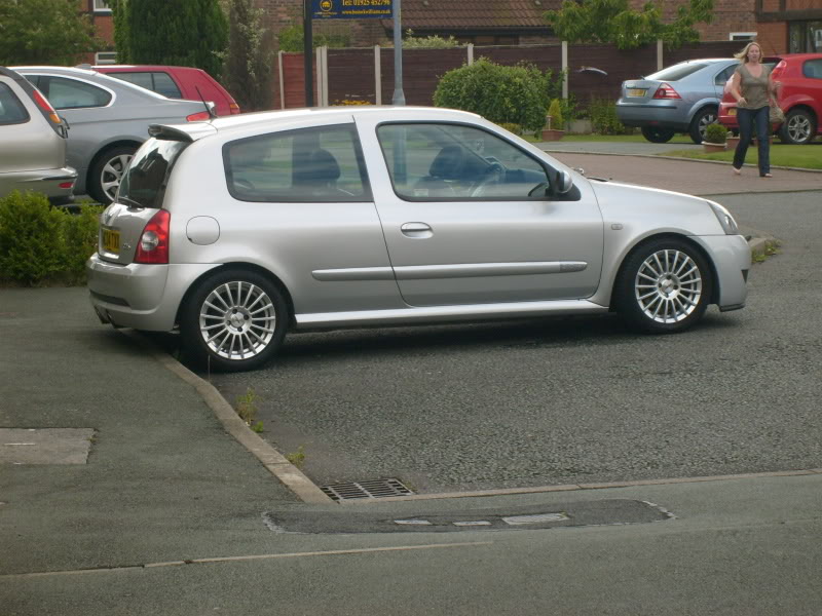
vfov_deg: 14.0
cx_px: 411
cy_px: 308
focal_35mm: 106
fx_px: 2517
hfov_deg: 18.5
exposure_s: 1/350
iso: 80
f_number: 4.9
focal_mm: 17.4
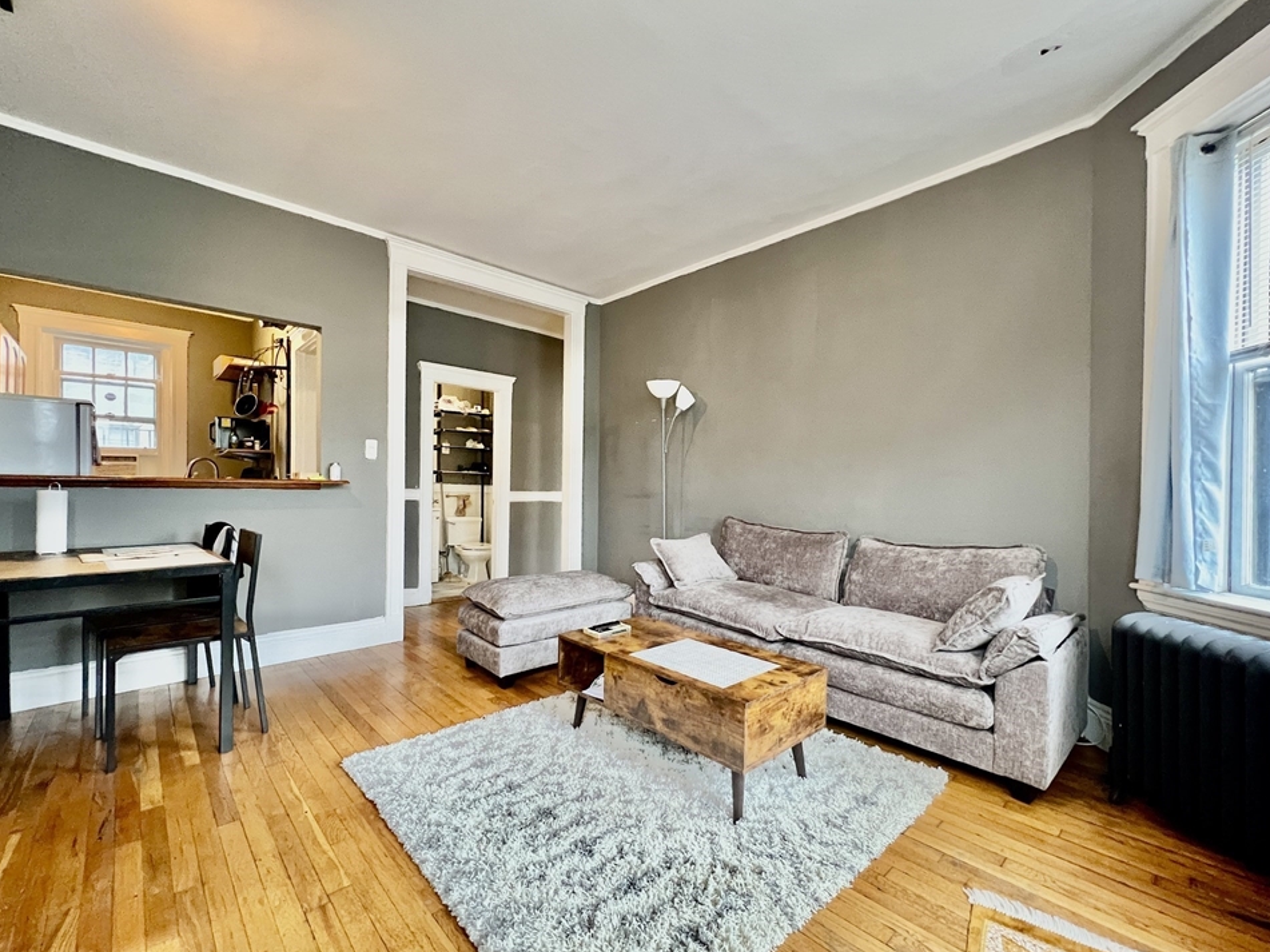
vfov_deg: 85.6
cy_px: 497
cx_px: 657
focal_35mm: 14
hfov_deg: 102.0
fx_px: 514
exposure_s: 1/60
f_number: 1.8
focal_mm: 1.57
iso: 400
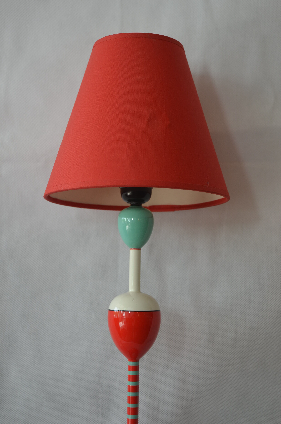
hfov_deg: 20.5
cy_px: 212
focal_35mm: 66
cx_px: 140
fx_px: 776
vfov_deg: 30.6
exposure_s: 1/125
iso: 360
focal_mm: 44
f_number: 5.6
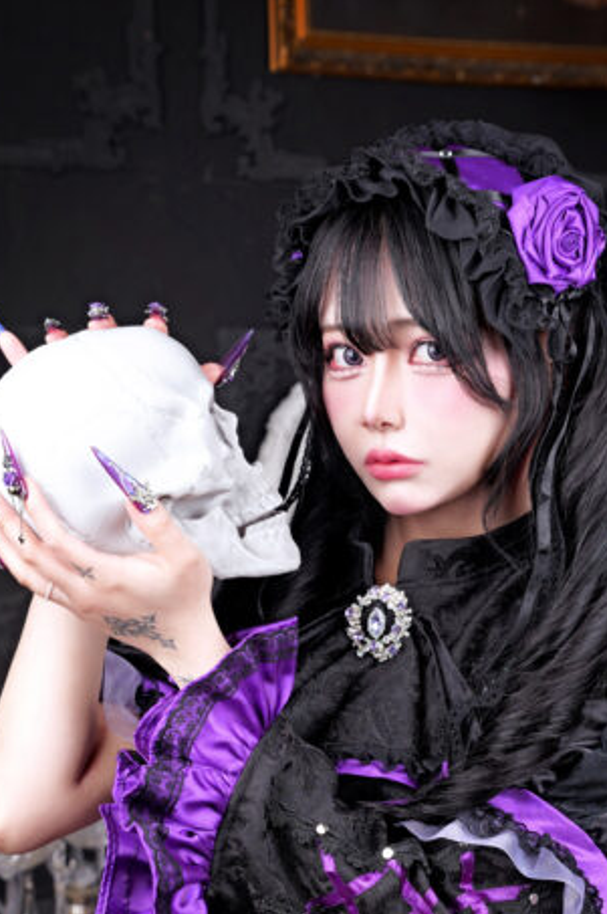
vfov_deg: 20.5
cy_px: 672
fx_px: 2509
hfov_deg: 13.8
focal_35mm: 99
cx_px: 429
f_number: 5.6
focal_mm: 56
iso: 100
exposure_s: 1/80
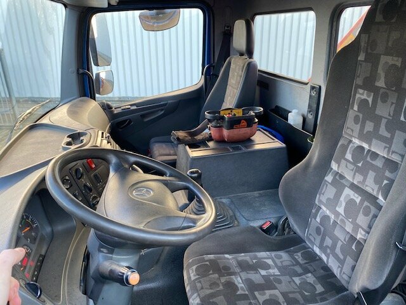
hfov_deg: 67.3
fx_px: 305
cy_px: 152
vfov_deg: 53.1
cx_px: 203
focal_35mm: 26
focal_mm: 4.25
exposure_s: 1/121
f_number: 1.8
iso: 80
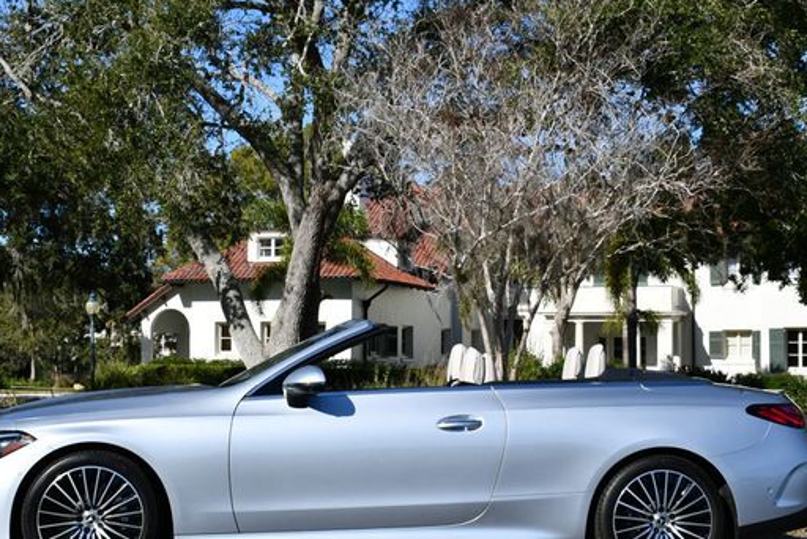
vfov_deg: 20.9
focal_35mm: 65
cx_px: 383
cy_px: 322
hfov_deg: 30.9
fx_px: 1458
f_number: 9
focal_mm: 26
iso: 100
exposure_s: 1/320
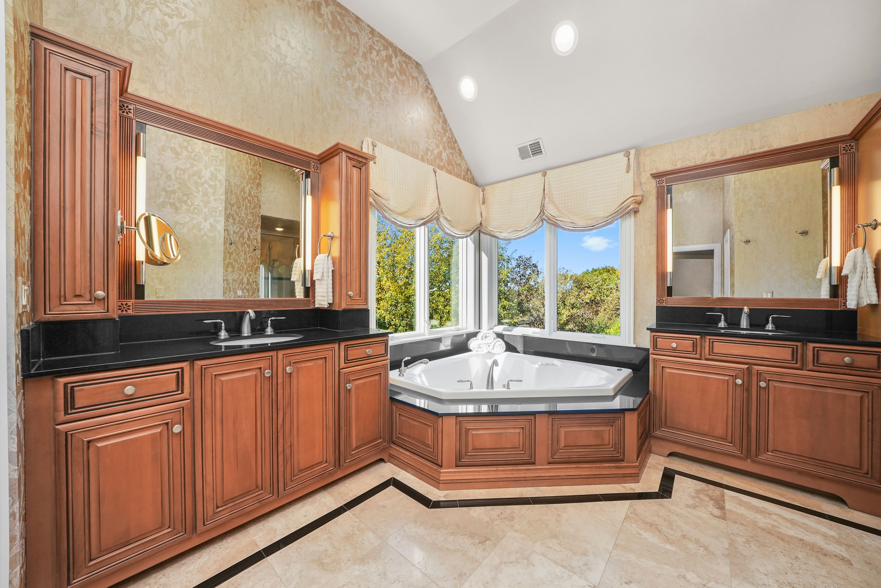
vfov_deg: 90.1
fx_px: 294
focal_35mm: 12
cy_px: 294
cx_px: 440
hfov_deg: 112.6
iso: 2000
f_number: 13
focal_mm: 12
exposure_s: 1/30
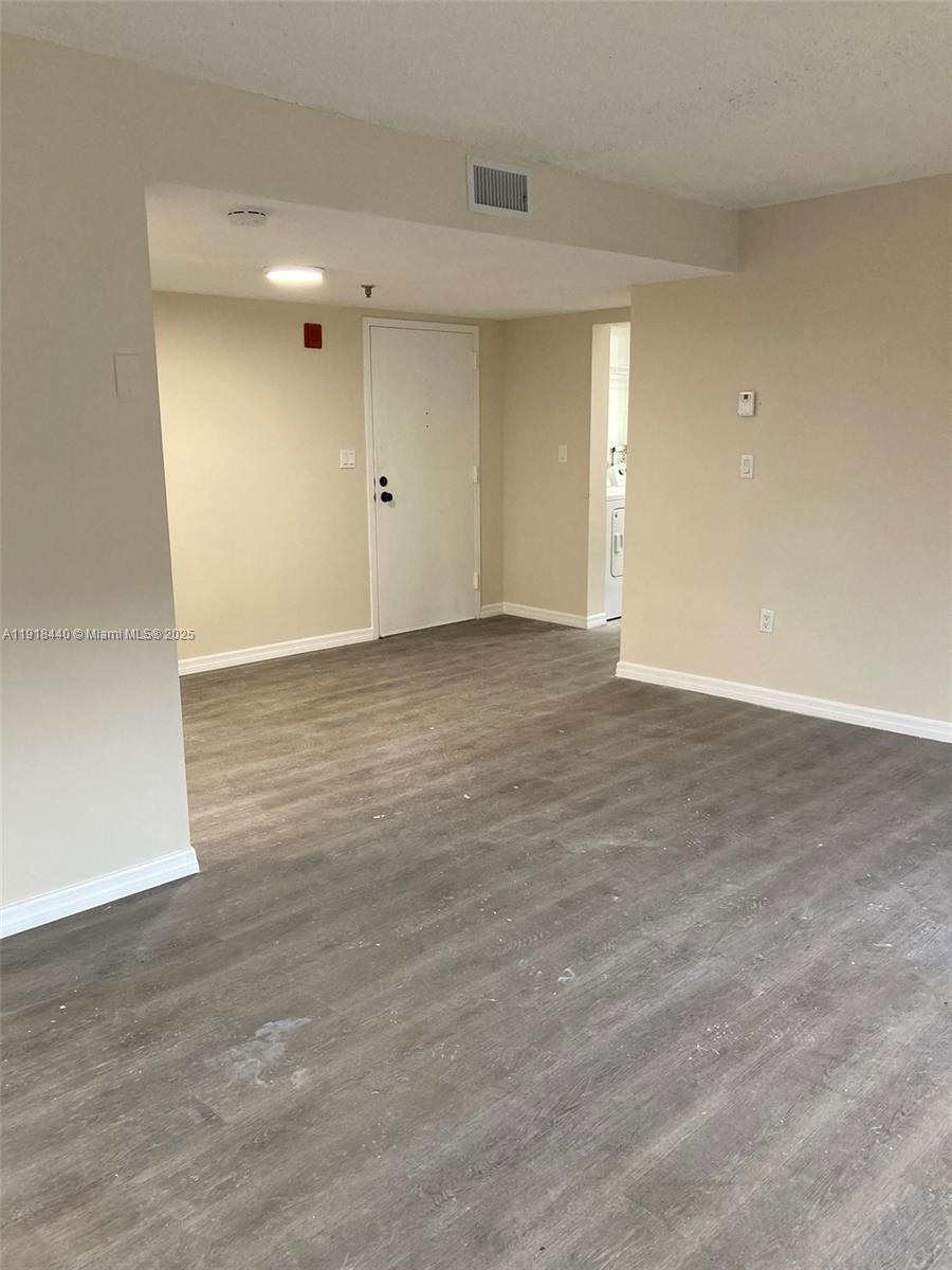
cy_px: 635
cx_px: 476
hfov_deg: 49.7
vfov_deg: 63.4
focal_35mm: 28
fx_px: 1027
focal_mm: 3.99
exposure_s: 1/60
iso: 160
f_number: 1.8
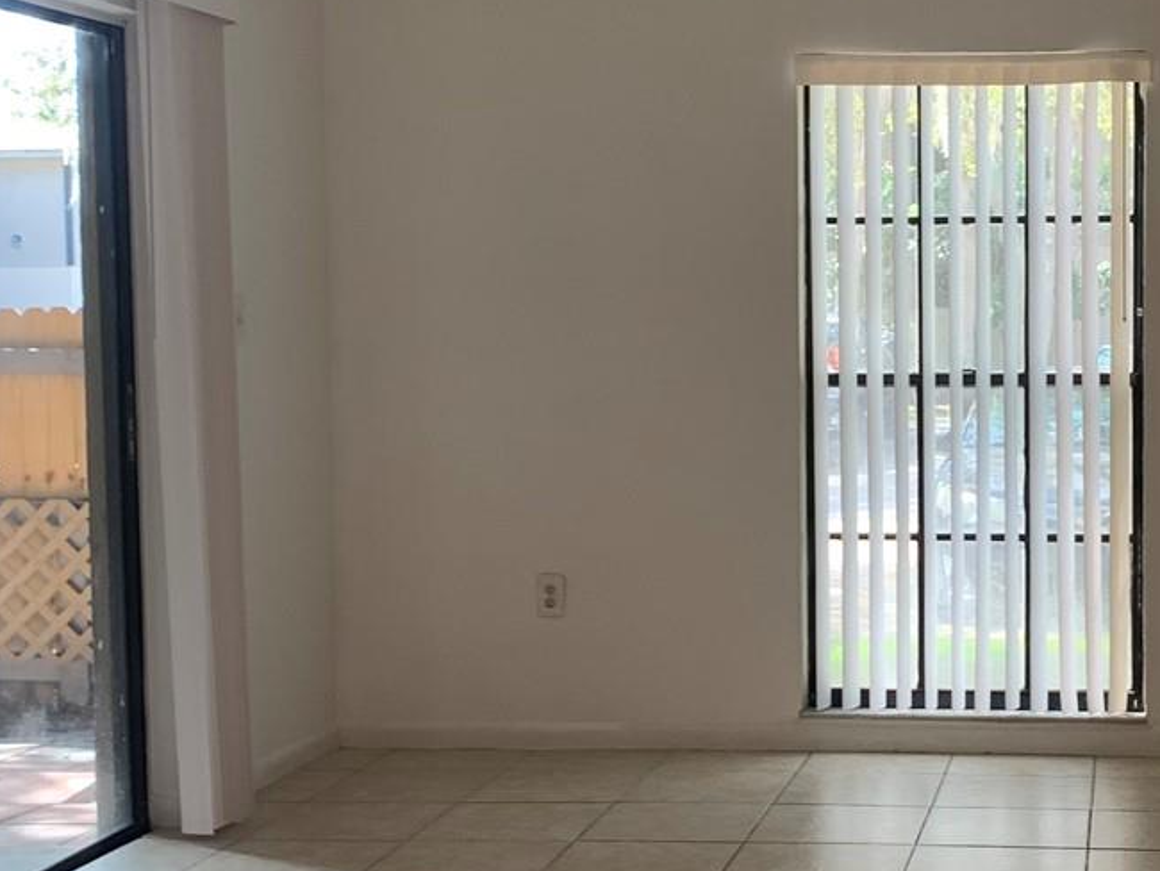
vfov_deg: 22.9
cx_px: 982
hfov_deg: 29.3
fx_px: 2145
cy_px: 446
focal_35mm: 64
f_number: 1.8
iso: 50
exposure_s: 1/60
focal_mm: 4.25
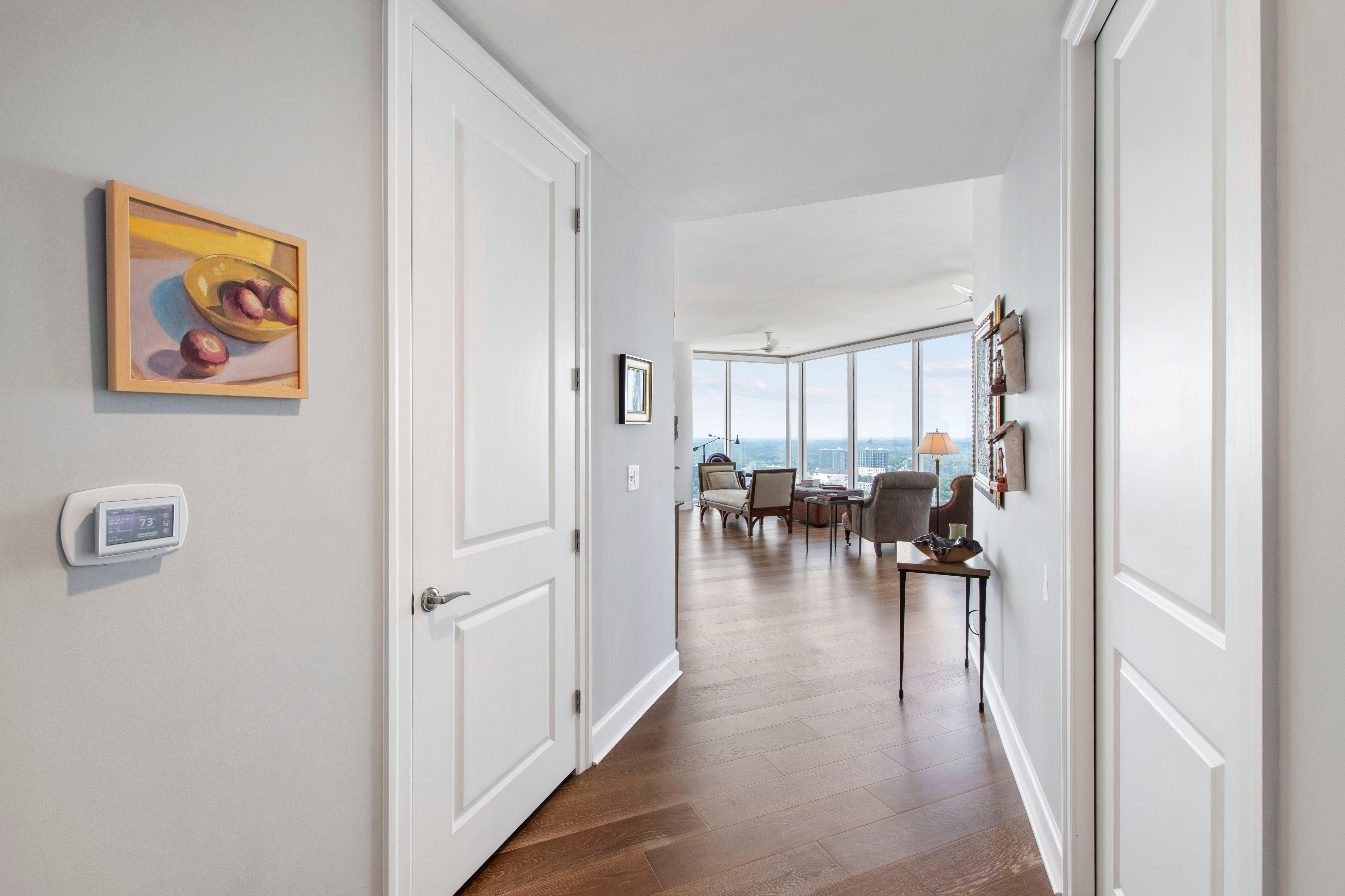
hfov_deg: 100.4
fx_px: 560
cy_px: 448
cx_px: 672
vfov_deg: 77.3
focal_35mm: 15
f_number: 8
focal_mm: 10
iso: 100
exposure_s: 1/2
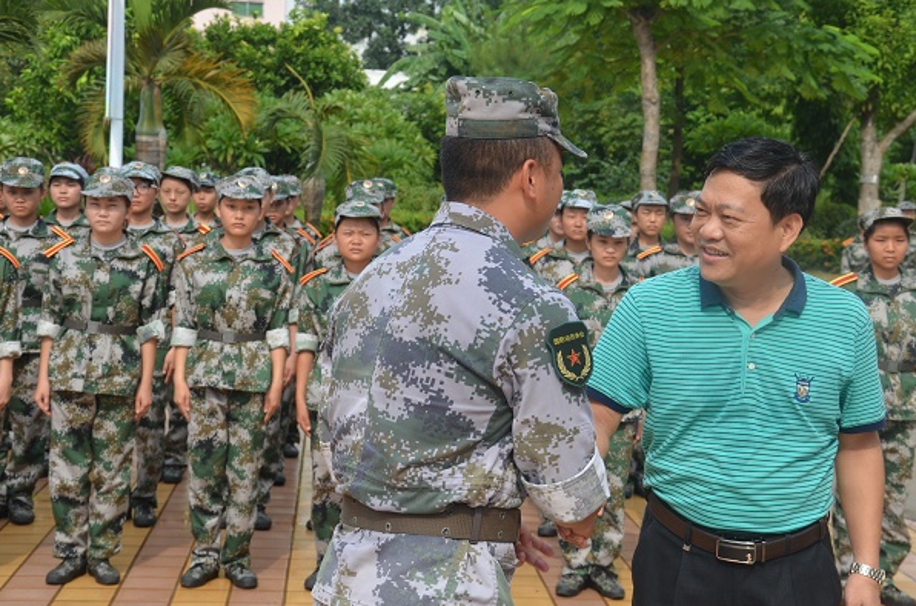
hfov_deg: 27.4
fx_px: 1878
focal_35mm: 74
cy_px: 288
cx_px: 529
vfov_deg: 18.3
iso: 160
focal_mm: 42
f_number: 8
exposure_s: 1/250
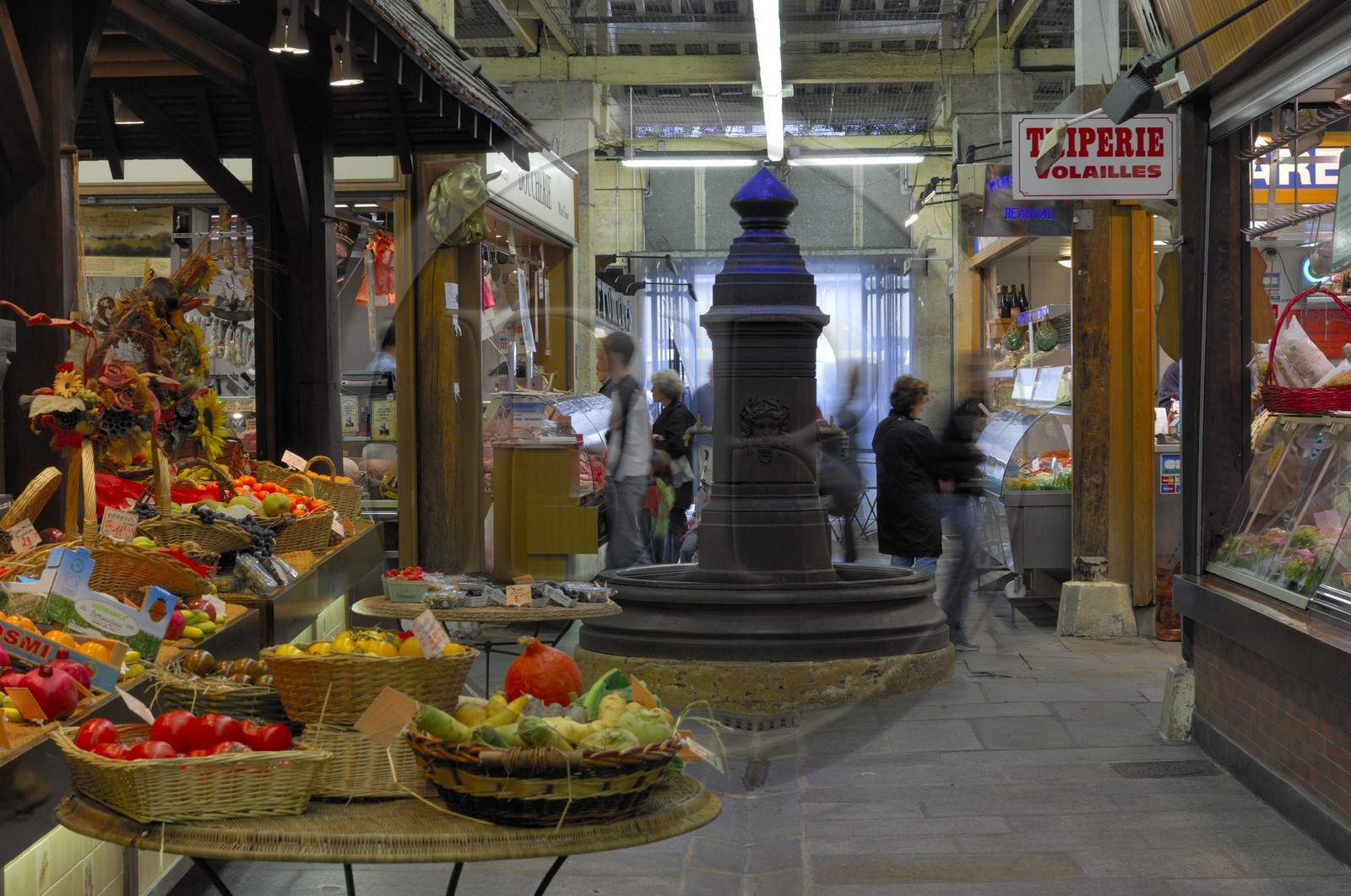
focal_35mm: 68
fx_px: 2530
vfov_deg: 20.1
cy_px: 448
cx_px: 676
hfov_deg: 29.9
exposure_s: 1/3.33
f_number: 10
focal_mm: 45
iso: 100
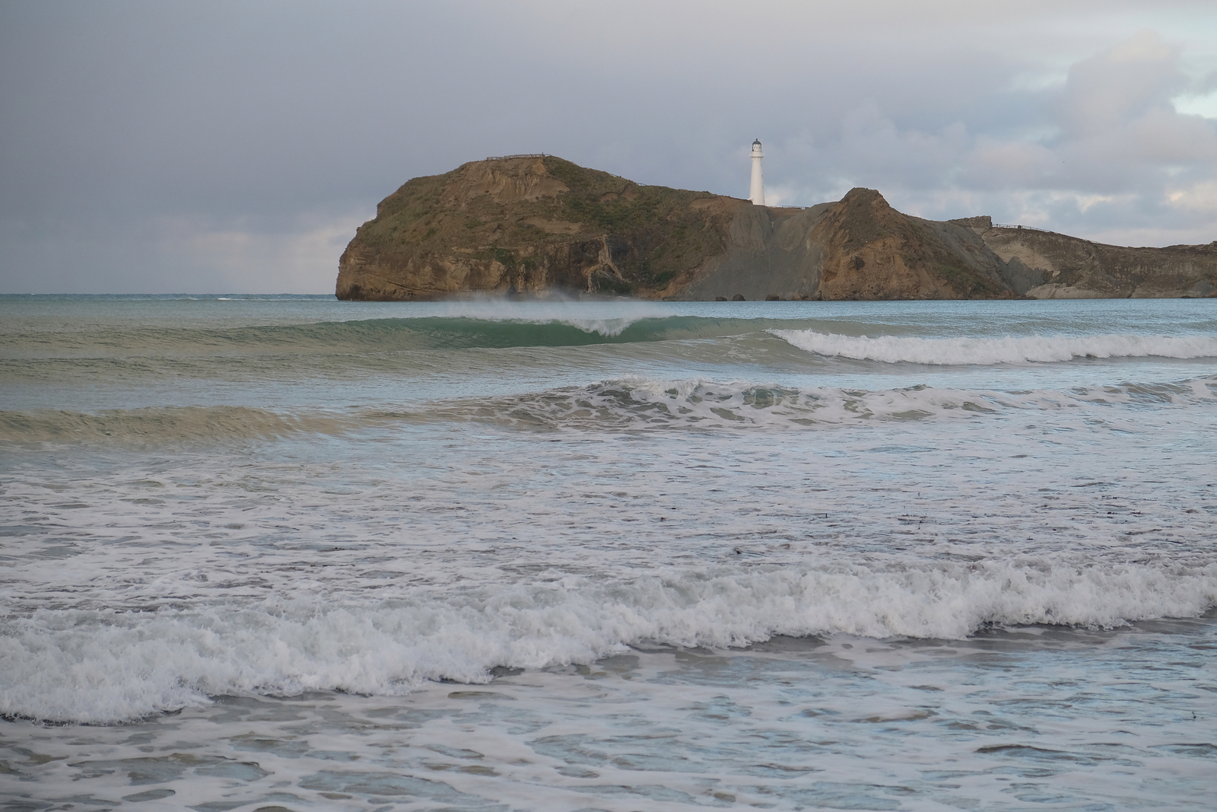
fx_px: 2806
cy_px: 406
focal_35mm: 83
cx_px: 608
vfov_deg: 16.5
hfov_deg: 24.5
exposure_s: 1/500
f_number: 4
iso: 640
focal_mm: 55
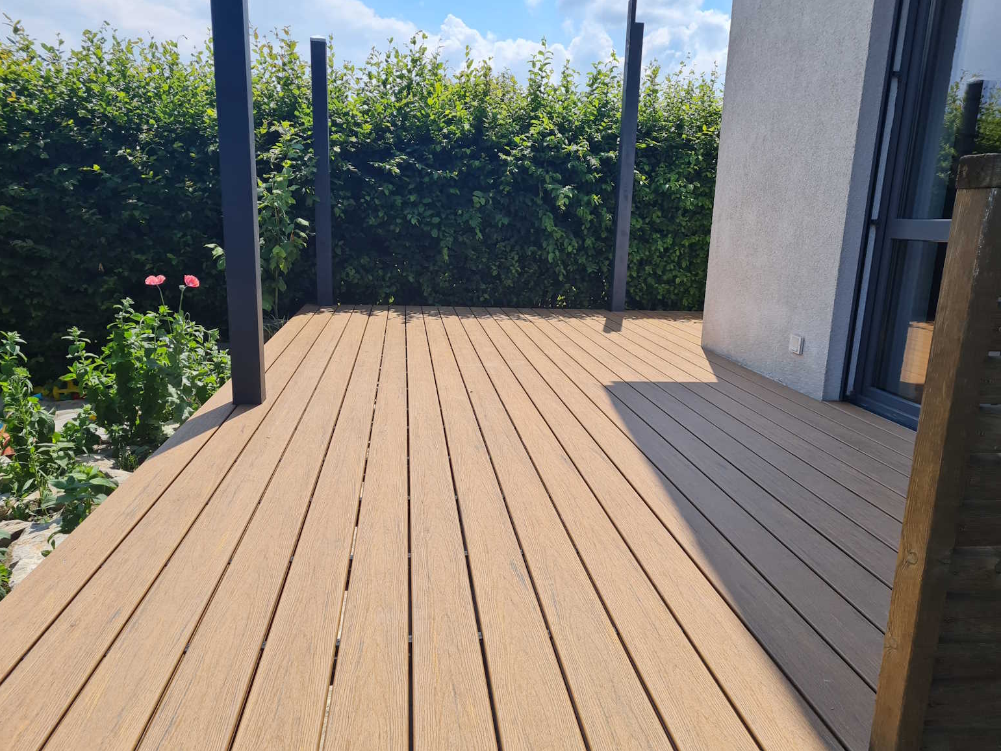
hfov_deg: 65.3
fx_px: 781
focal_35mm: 27
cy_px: 388
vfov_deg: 51.4
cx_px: 502
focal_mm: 5.4
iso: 50
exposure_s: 1/2664
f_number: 1.8
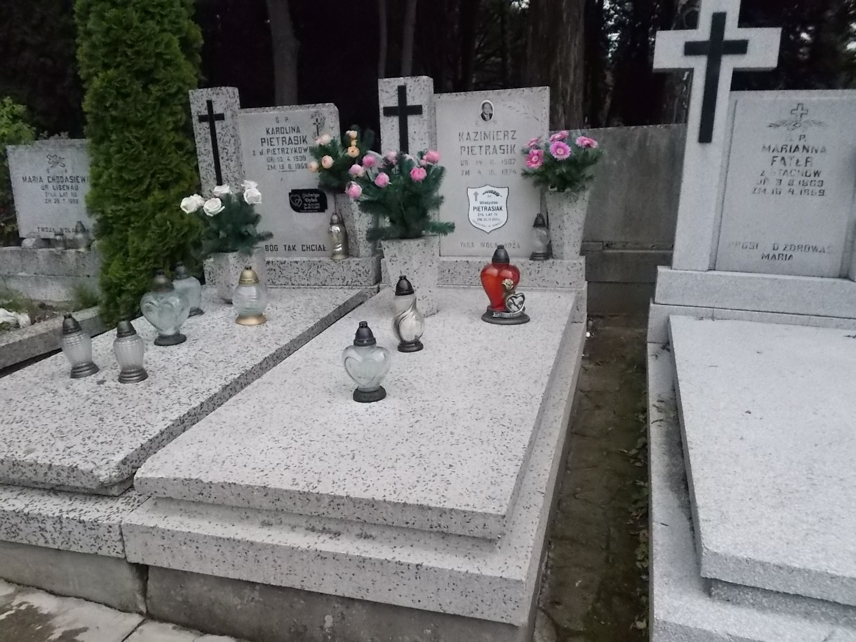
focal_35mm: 26
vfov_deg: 53.1
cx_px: 428
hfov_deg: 67.3
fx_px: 643
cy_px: 321
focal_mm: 4.6
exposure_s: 1/800
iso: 400
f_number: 8
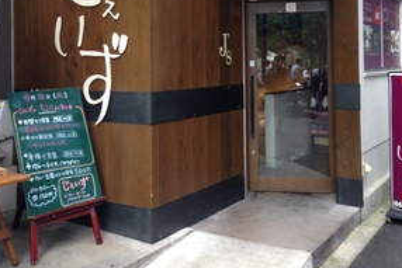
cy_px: 58
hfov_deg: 41.1
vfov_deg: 27.6
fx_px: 536
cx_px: 202
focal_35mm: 48
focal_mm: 4.12
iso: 64
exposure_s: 1/60
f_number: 2.4
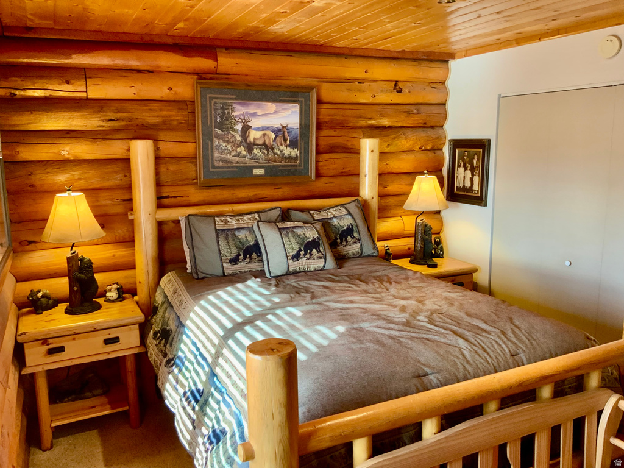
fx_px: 523
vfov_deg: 48.2
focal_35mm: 29
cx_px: 312
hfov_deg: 61.7
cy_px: 234
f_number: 1.8
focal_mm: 3
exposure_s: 1/60
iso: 125
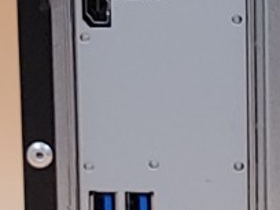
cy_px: 69
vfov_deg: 5.1
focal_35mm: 290
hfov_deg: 6.8
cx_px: 366
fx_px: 2346
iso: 50
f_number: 1.8
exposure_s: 1/61
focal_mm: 4.36
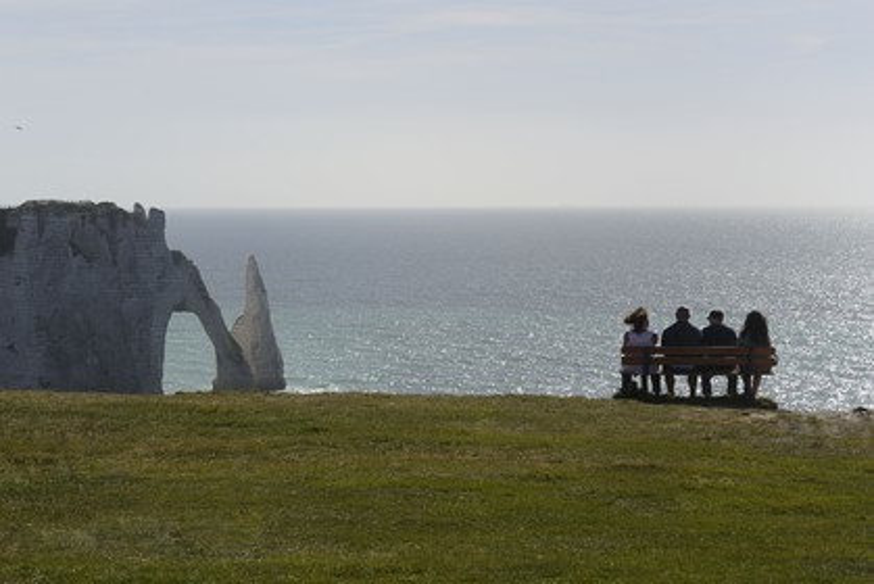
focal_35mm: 110
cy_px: 292
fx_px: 2672
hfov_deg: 18.6
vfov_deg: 12.5
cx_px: 437
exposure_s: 1/400
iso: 200
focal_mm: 110
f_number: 9
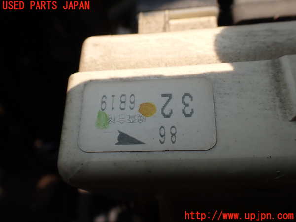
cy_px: 111
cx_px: 148
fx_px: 257
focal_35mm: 30
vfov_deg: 46.8
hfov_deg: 60.0
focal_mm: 5.4
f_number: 3.2
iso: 100
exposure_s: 1/640
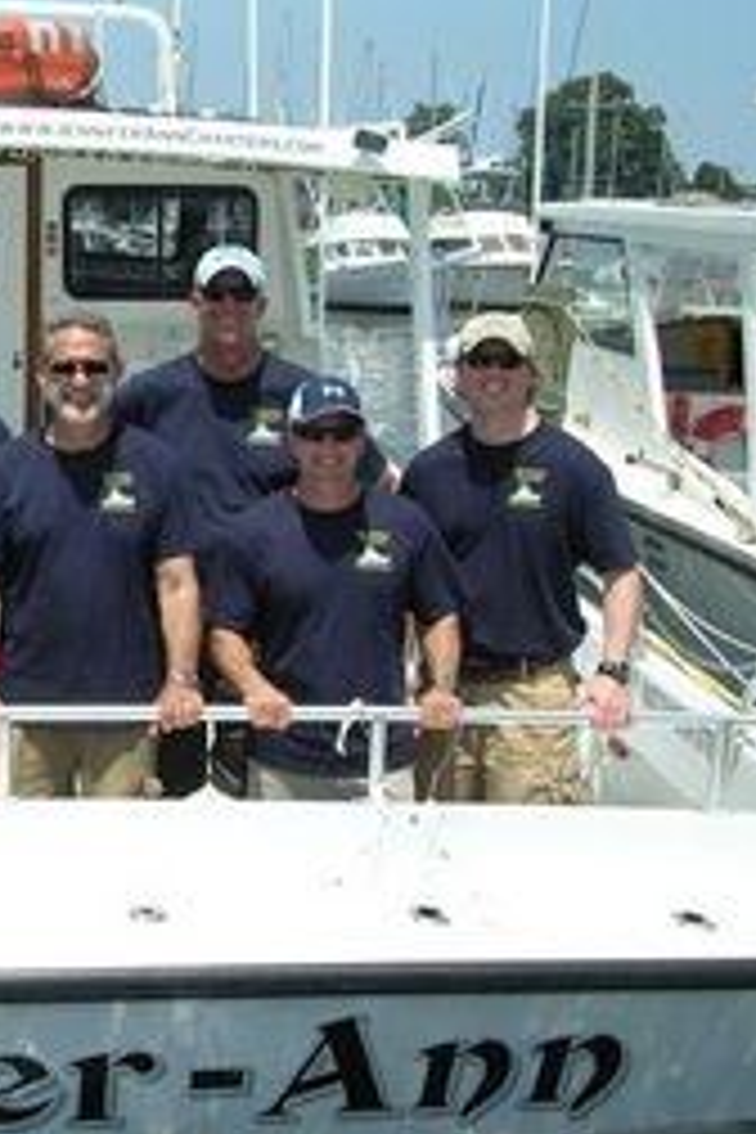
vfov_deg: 34.4
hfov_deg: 22.5
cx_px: -2
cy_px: 650
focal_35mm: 58
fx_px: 1827
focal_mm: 6
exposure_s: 1/666
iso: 50
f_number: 3.7
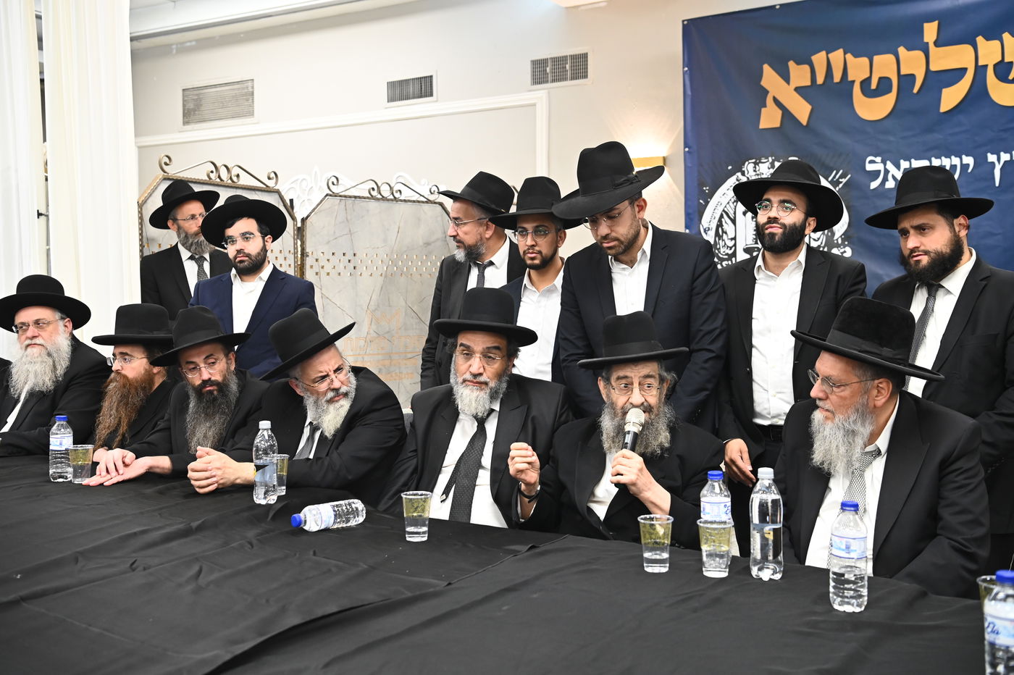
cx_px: 507
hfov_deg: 48.5
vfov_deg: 33.4
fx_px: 1126
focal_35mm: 40
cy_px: 338
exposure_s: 1/160
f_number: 4.5
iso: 2000
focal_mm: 40
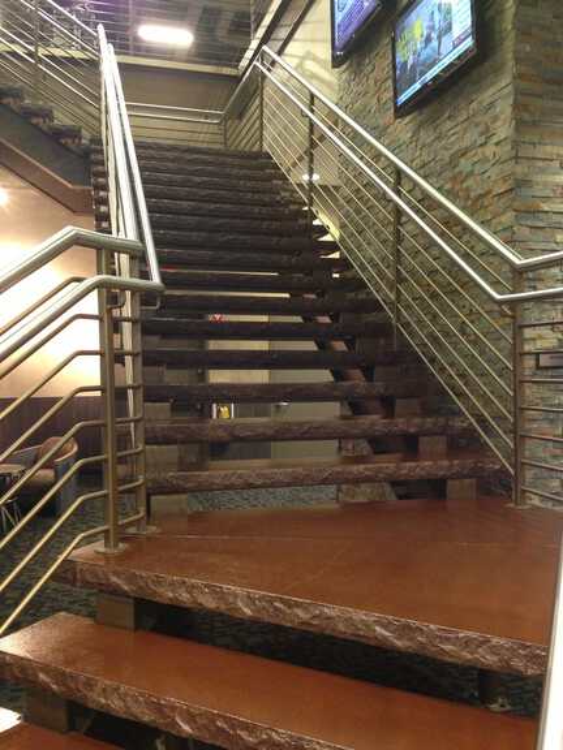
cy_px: 375
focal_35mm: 33
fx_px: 716
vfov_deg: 55.4
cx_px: 282
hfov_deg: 42.9
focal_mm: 4.13
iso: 320
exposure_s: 1/20
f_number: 2.4
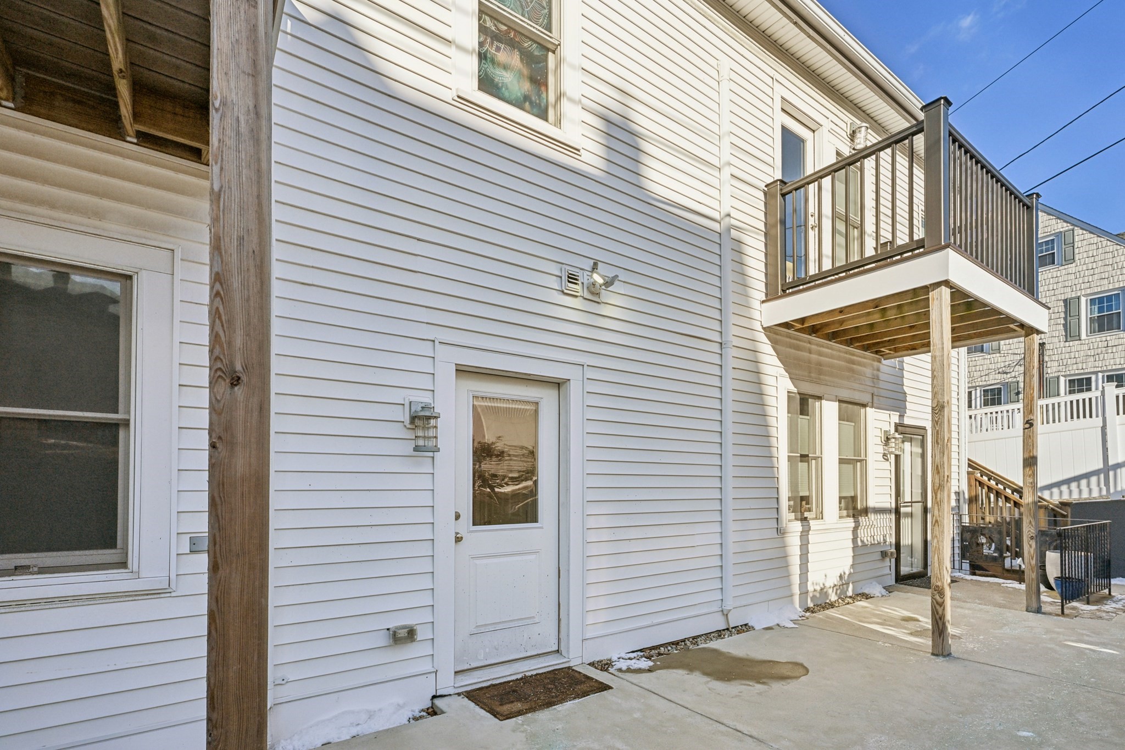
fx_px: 500
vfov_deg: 73.7
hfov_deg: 96.7
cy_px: 375
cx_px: 562
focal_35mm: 16
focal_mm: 16
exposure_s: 1/1000
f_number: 8
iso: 400
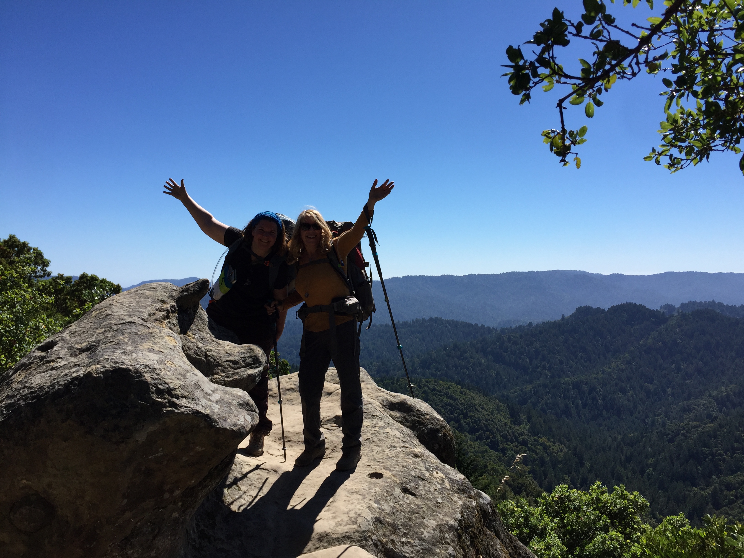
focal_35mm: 29
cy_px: 279
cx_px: 372
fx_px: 623
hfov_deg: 61.7
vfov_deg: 48.2
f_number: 2.2
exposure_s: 1/2825
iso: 32
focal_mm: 4.15
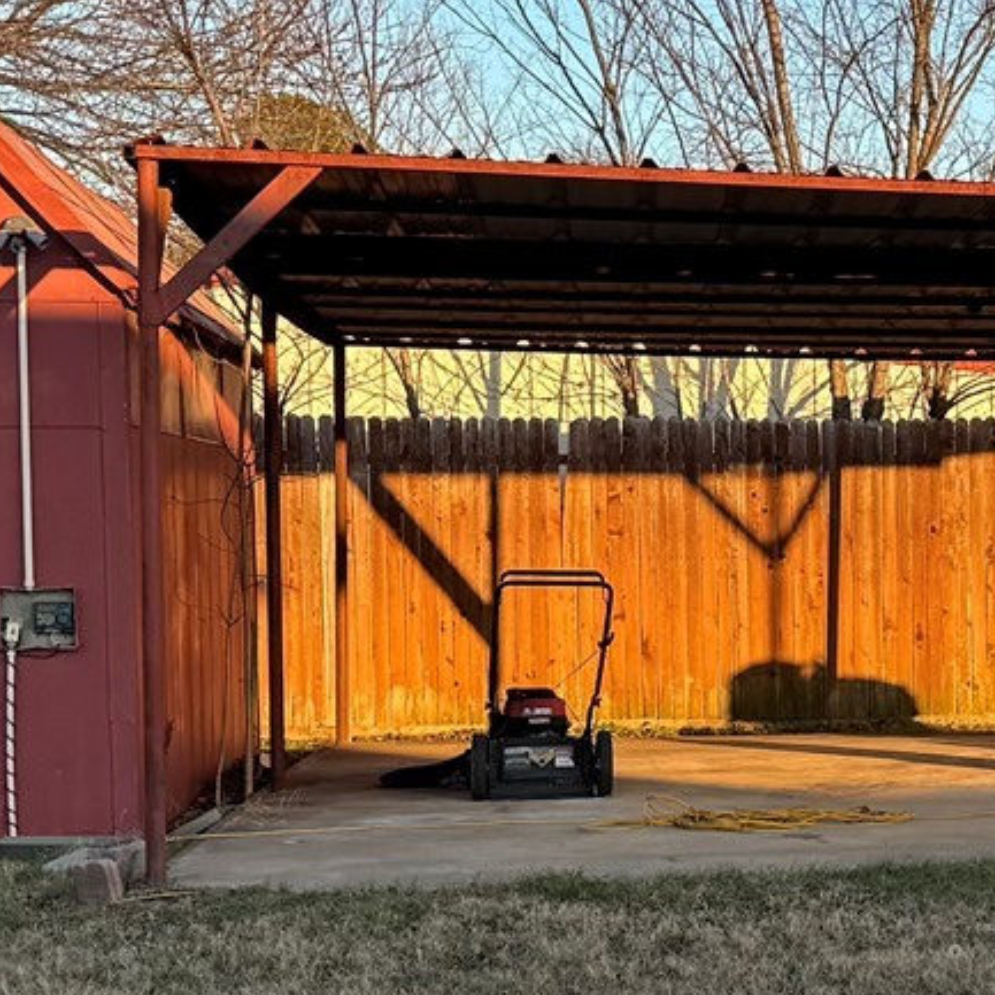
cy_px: 641
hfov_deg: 17.6
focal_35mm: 94
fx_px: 3057
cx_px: 1209
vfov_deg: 18.4
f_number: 1.78
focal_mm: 6.76
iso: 80
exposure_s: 1/1076
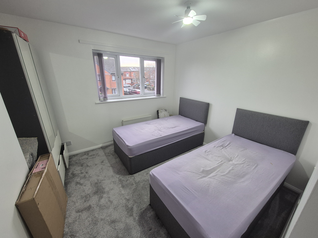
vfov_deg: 89.9
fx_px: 119
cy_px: 119
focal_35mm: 13
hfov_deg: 106.2
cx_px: 159
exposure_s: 1/50
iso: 125
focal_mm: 2.2
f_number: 2.2
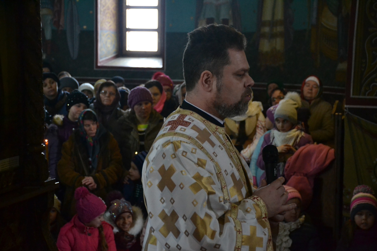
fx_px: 785
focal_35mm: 75
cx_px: 188
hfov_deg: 27.0
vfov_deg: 18.2
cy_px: 126
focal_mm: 50
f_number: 4.8
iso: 3200
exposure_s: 1/60
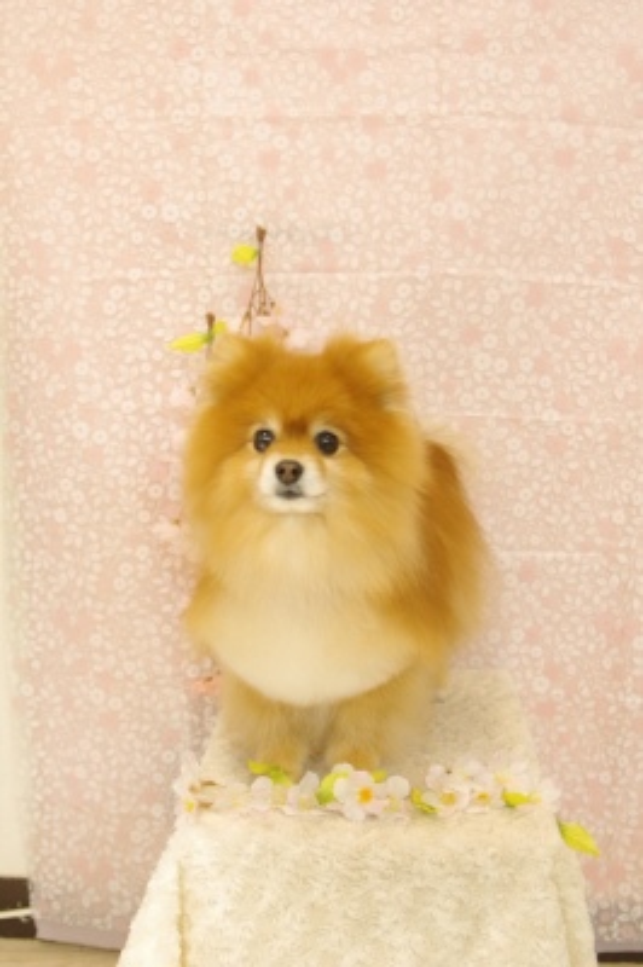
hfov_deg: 31.8
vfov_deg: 46.4
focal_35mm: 42
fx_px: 1127
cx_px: 322
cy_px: 484
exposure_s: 1/100
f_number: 2.8
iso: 1250
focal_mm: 28
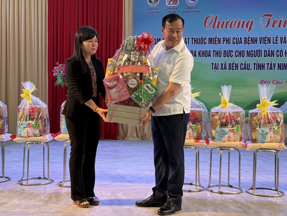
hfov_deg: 39.7
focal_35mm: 48
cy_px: 108
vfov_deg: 30.3
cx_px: 144
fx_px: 398
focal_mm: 6.76
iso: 50
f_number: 1.78
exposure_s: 1/148
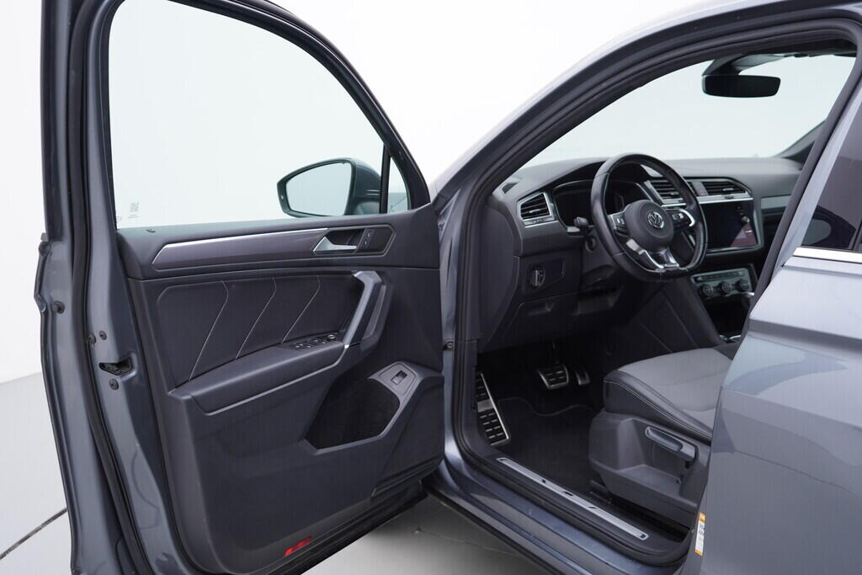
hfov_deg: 53.1
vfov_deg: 36.9
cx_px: 431
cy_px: 288
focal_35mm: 36
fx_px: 862
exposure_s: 1/50
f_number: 3.2
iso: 125
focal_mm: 24
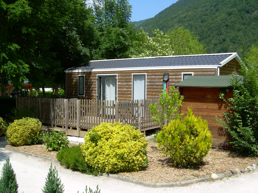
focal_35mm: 38
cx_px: 129
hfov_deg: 49.0
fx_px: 283
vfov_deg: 37.7
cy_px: 96
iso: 50
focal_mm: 6.3
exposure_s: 1/354
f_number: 4.6
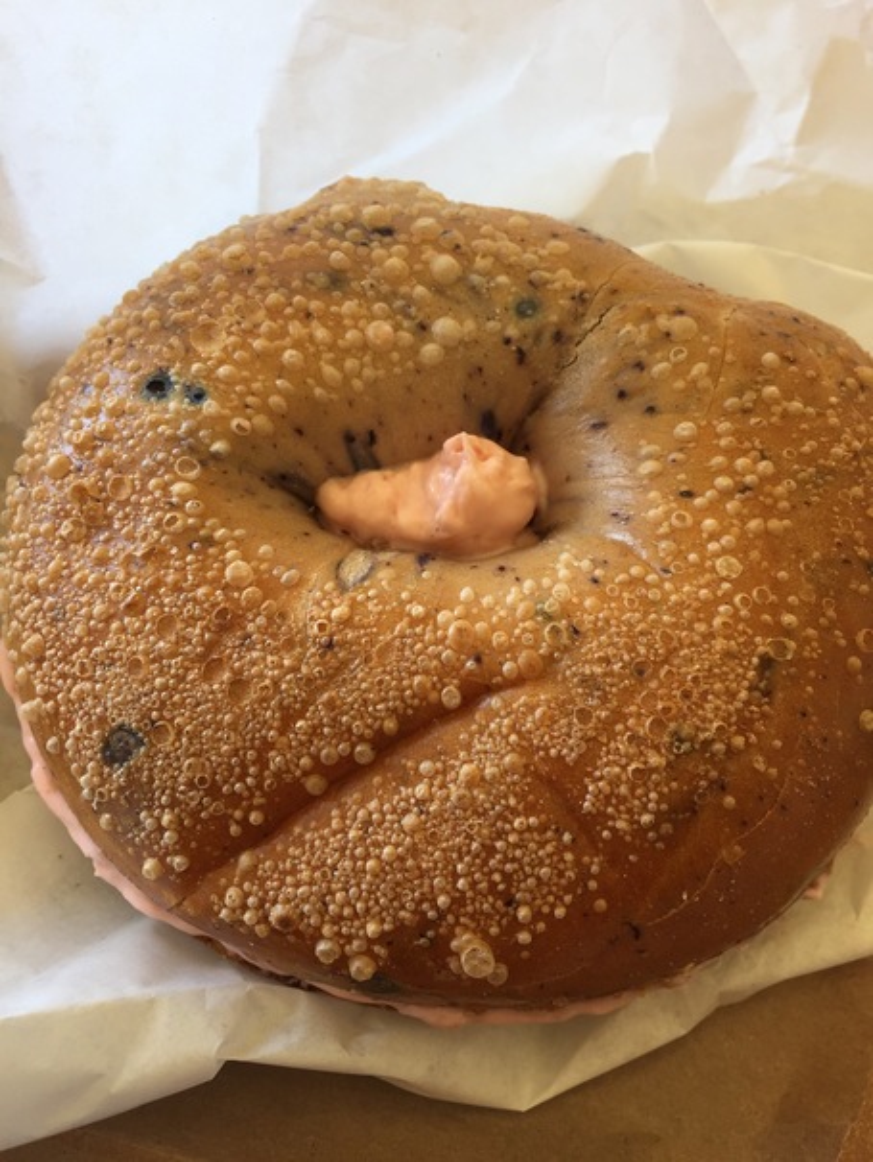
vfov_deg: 61.6
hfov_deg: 48.3
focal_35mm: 29
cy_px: 581
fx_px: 974
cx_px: 436
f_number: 2.2
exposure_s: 1/120
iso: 40
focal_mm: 4.15
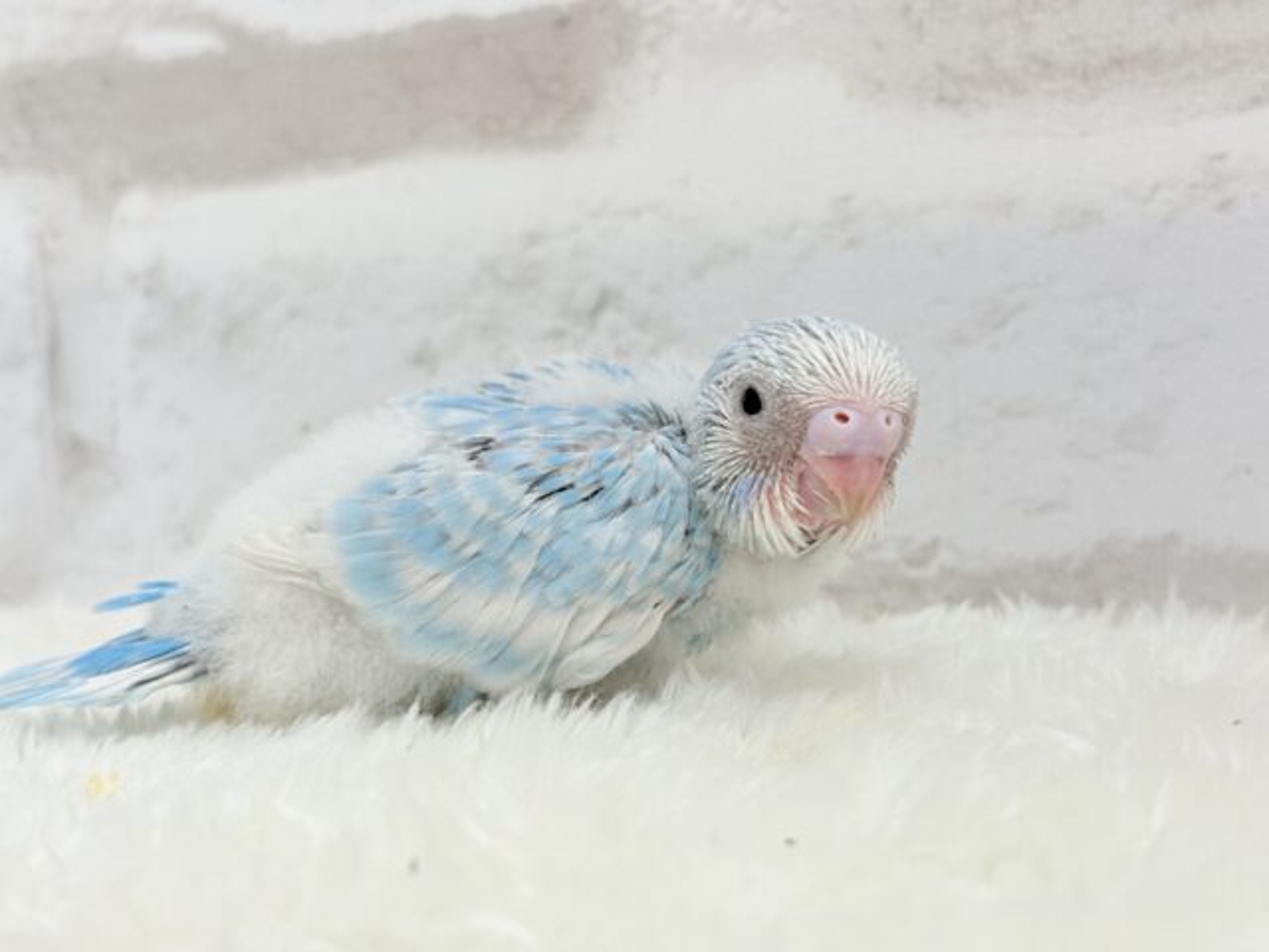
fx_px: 1906
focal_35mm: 52
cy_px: 476
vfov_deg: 28.0
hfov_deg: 36.8
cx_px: 634
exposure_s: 1/50
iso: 40
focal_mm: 5.96
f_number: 1.6
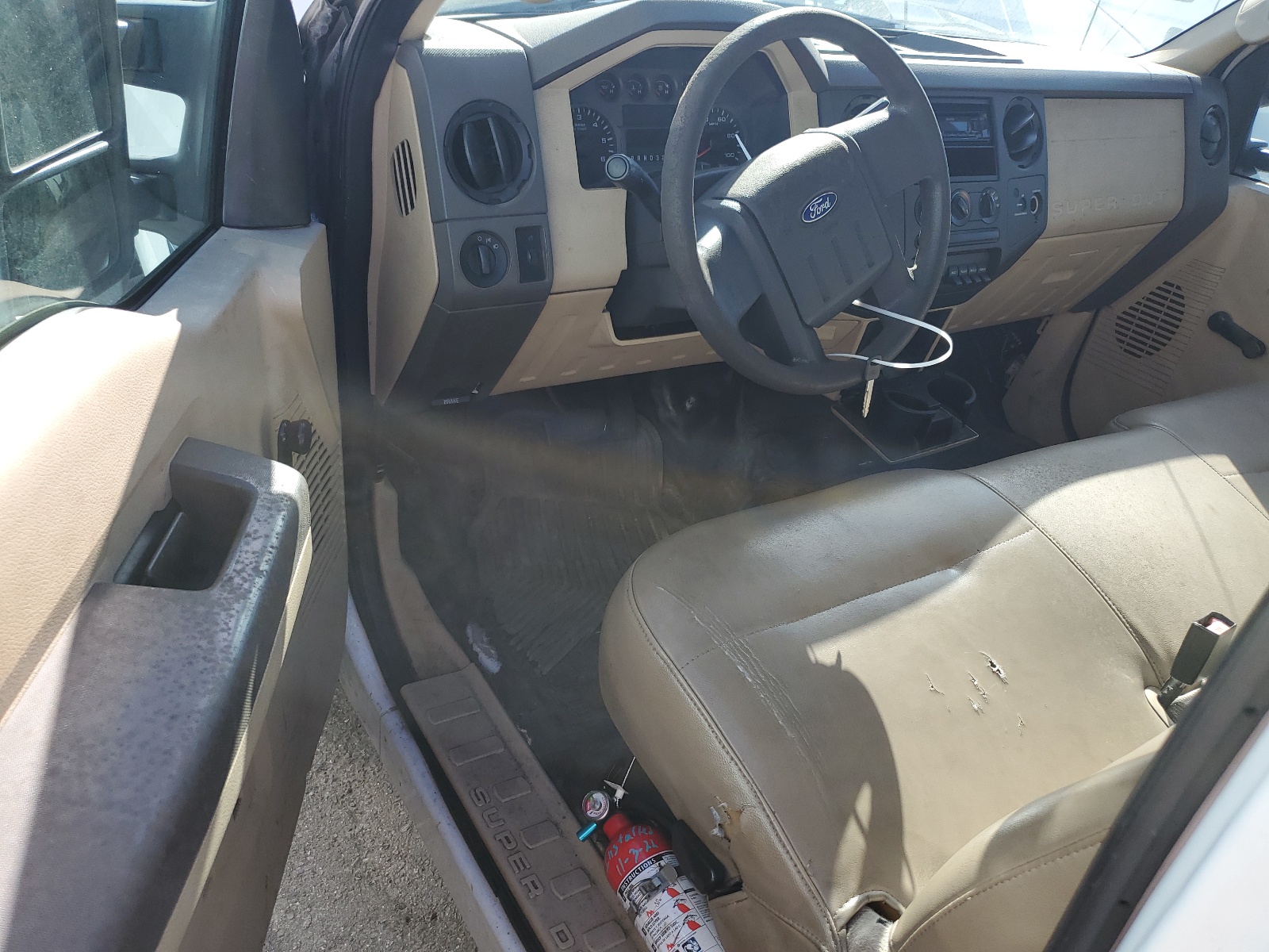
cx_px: 634
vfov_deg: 53.1
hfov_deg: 67.3
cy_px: 476
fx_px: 953
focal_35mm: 26
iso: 50
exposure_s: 1/556
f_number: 1.5
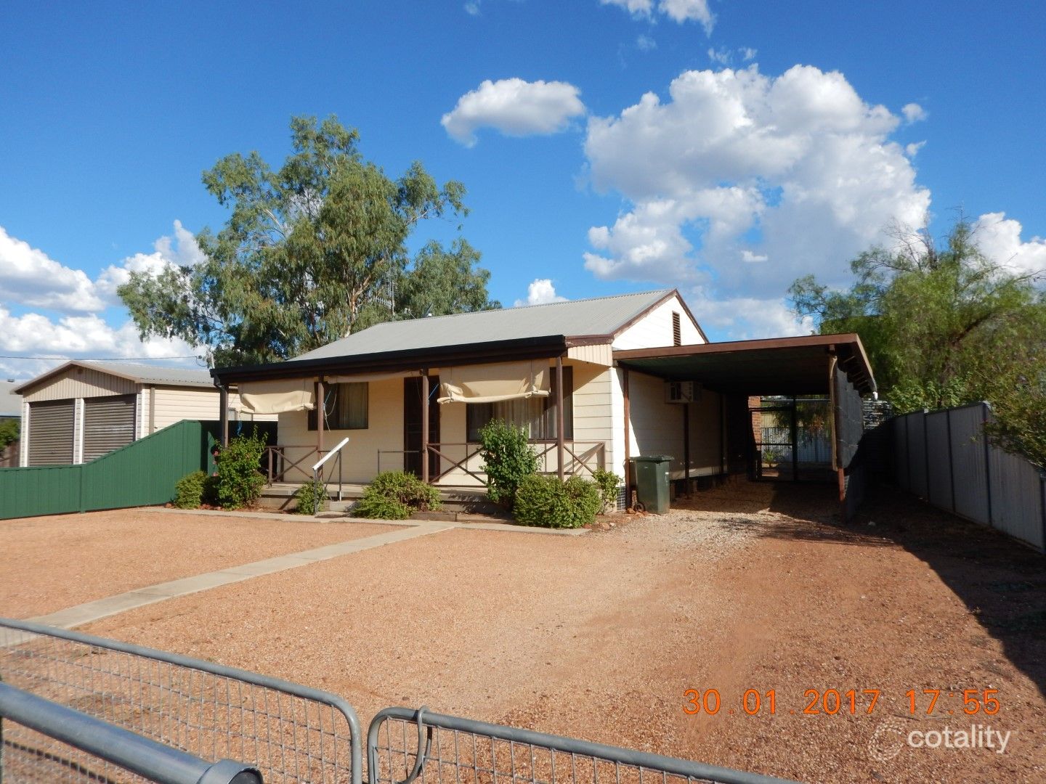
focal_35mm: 24
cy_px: 392
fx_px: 725
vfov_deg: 56.8
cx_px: 523
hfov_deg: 71.6
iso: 125
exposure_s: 1/1250
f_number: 4.1
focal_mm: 4.3
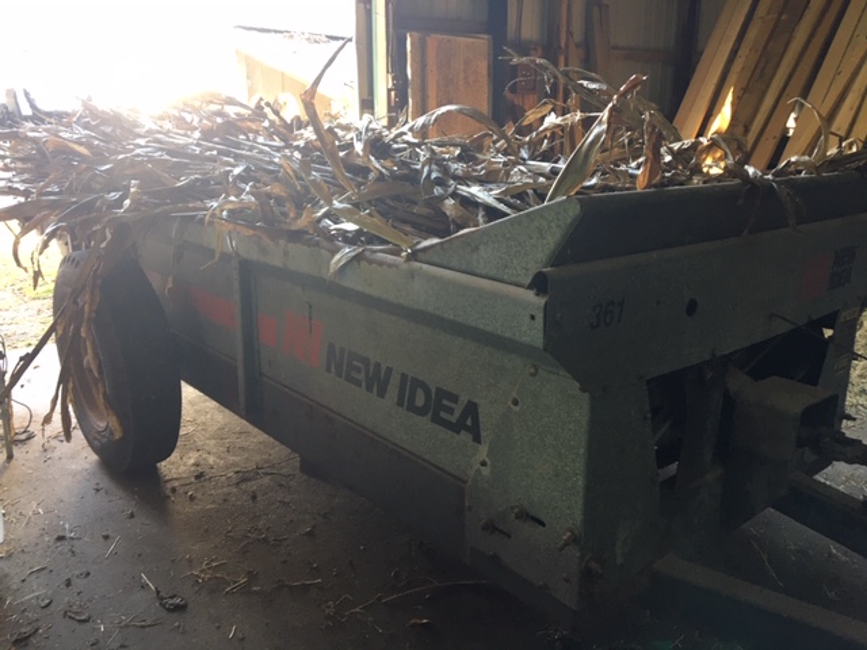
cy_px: 325
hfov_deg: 61.7
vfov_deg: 48.2
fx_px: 726
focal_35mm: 29
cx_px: 434
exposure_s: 1/30
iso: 64
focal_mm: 4.15
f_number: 2.2
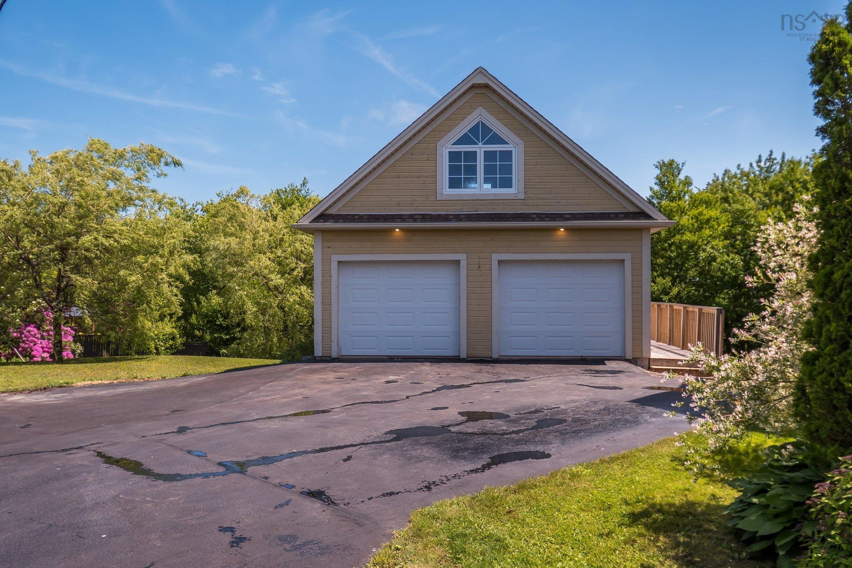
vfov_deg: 36.9
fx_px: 852
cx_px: 426
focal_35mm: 36
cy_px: 284
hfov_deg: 53.1
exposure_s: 1/2000
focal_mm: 24
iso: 400
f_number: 5.6
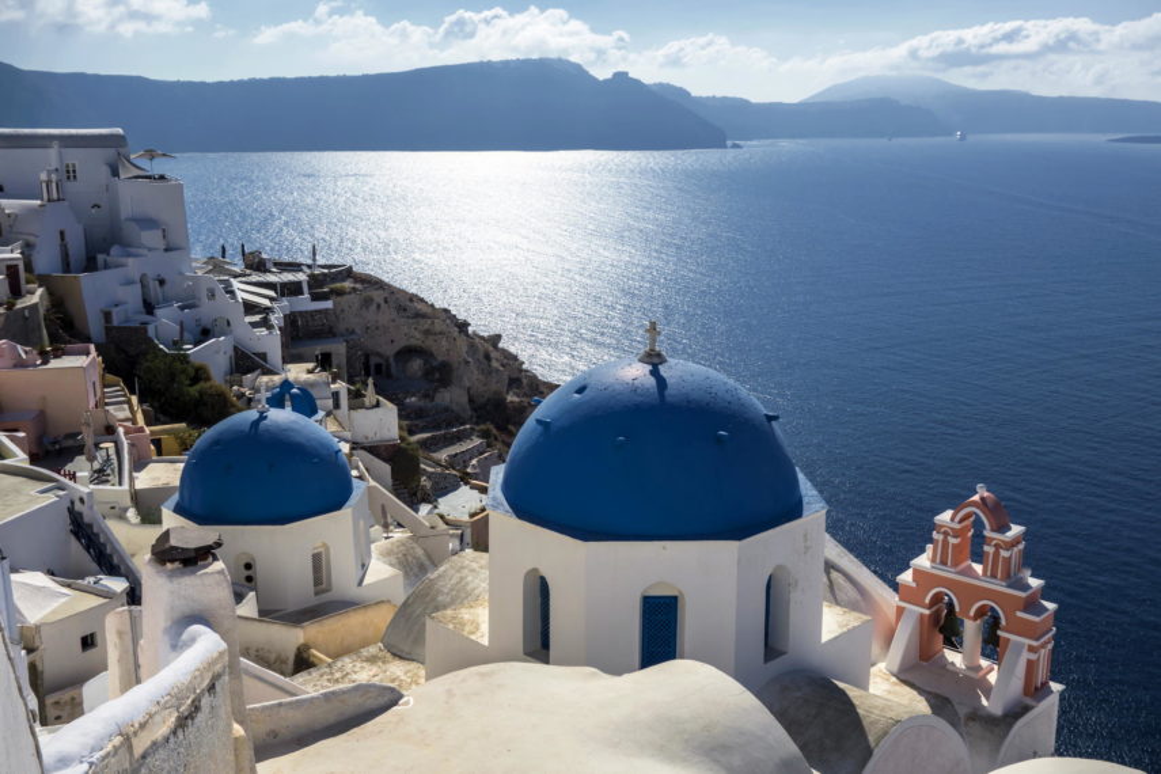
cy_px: 387
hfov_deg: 53.1
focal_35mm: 36
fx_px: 1161
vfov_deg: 36.9
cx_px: 580
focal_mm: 13.42
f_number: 7.1
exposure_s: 1/800
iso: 125
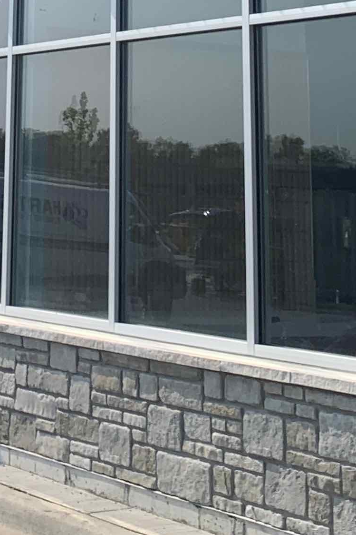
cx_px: -43
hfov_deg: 13.8
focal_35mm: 97
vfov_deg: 19.5
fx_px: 1439
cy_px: -146
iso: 25
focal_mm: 4.25
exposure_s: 1/2915
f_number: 1.8
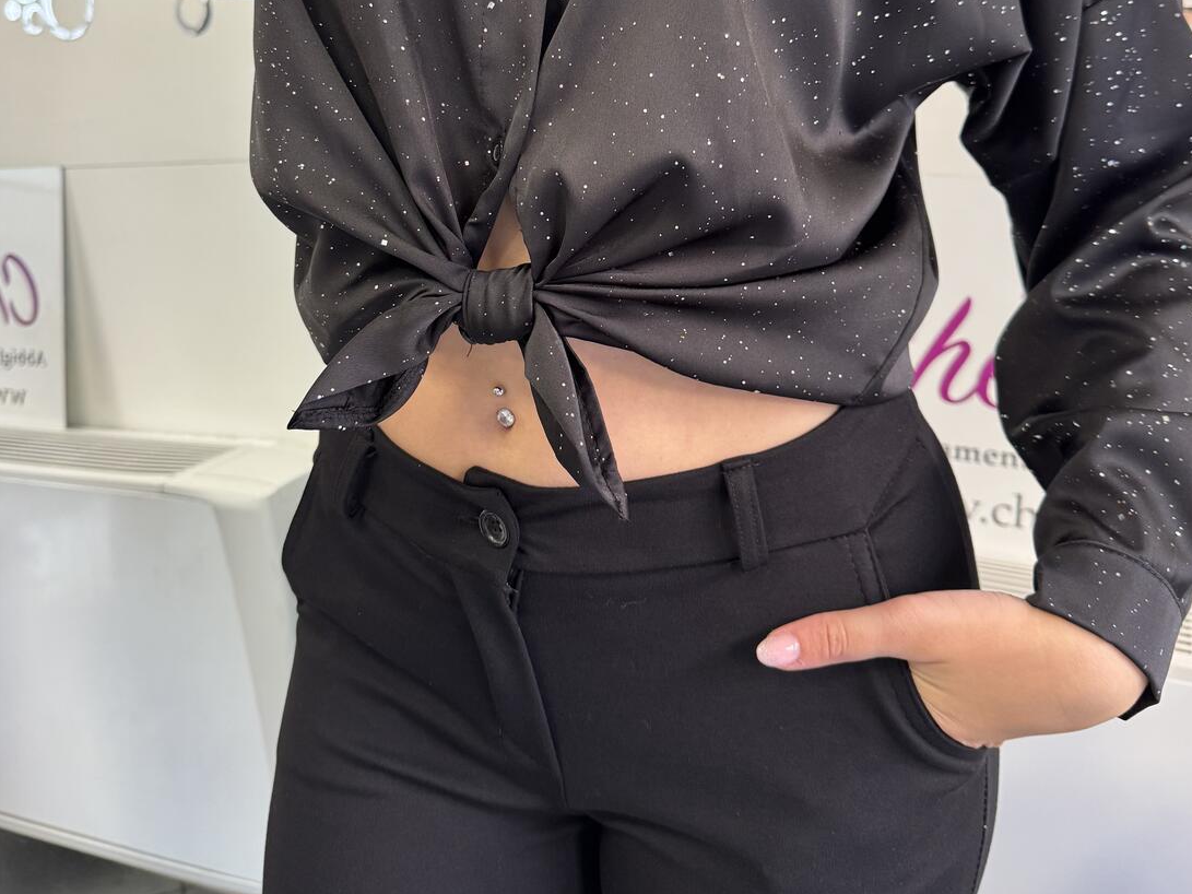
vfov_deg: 41.6
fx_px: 1136
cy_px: 220
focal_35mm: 33
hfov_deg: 55.4
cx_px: 595
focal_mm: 6.76
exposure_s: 1/100
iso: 200
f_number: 1.78
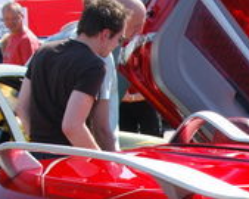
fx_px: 1024
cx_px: 309
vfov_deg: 10.9
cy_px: 243
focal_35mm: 139
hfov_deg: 13.4
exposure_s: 1/160
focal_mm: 26
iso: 100
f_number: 6.3
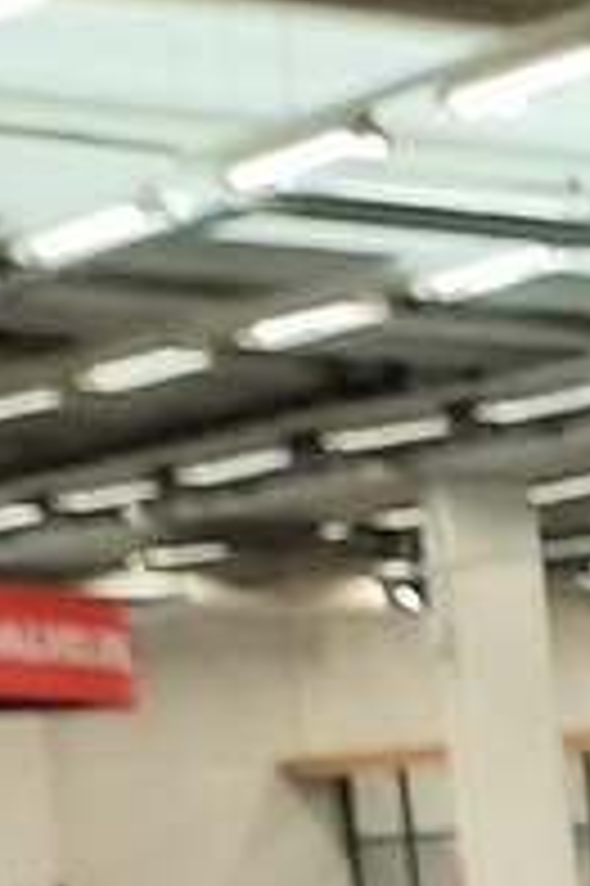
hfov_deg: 6.0
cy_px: 2244
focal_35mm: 190
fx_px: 4679
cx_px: 2365
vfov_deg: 9.4
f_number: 2
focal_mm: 4.6
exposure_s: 1/50
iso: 200
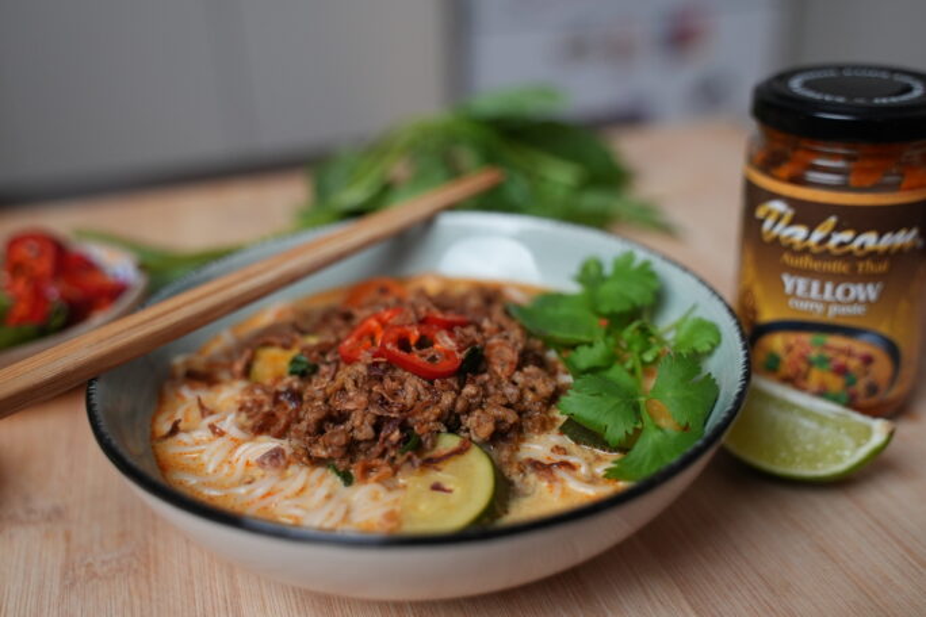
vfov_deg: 35.9
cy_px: 308
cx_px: 463
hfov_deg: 51.9
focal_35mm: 37
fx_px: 952
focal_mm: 37
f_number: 2.8
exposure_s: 1/160
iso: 1250
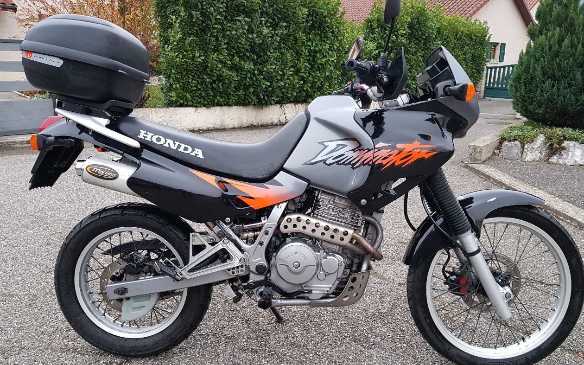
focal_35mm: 28
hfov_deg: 66.5
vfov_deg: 44.5
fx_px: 446
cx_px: 295
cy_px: 191
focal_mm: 4.2
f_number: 1.7
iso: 160
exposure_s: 1/50
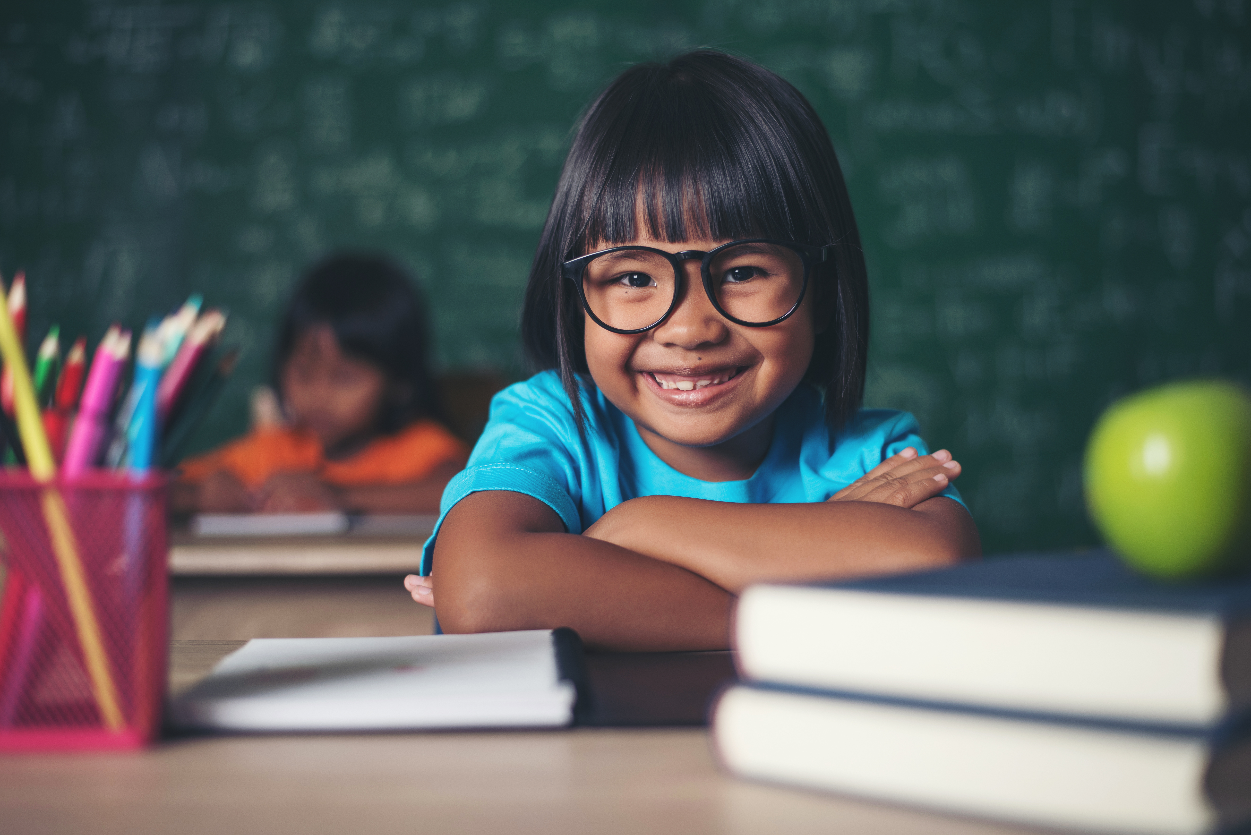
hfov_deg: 39.6
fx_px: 1738
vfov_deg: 27.0
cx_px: 626
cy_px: 418
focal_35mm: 50
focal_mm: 50
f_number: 2
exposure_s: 1/200
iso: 100
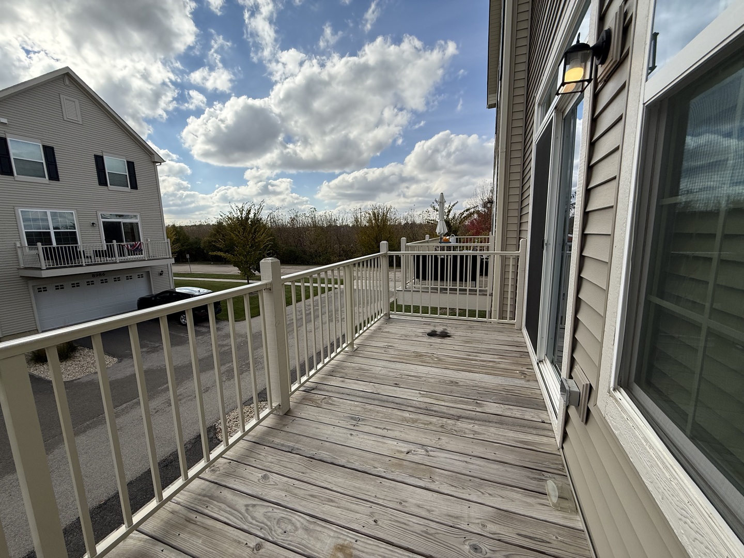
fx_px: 301
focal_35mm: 14
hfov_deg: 102.1
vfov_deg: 85.7
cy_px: 279
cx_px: 372
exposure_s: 1/2717
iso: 64
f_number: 2.2
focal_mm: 2.22
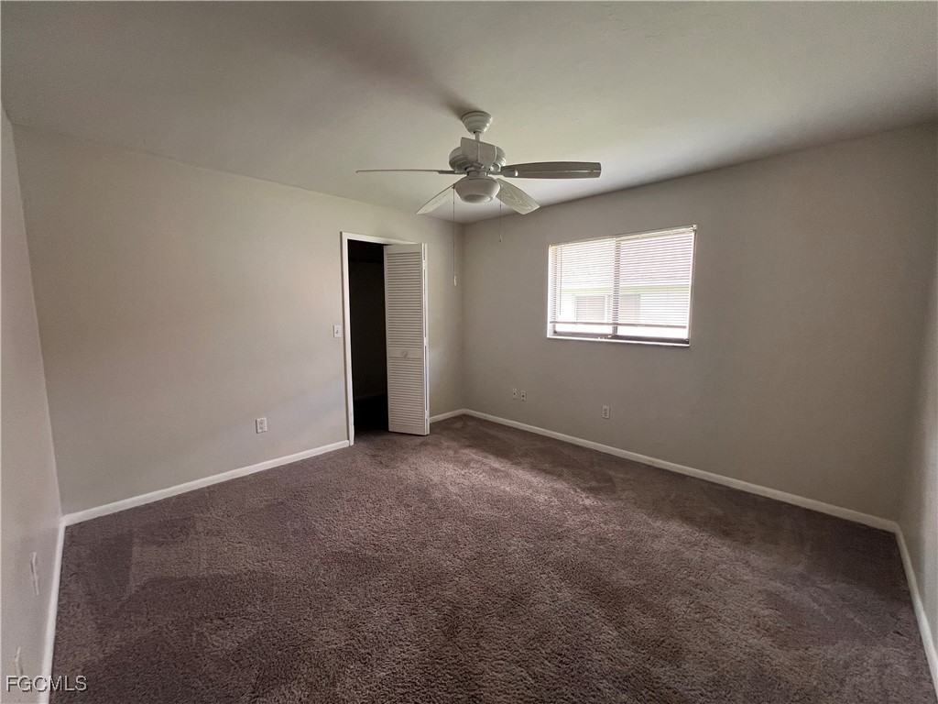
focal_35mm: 13
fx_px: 352
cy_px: 352
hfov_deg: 106.2
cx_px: 469
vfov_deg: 89.9
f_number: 1.8
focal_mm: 1.57
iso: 250
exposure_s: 1/71
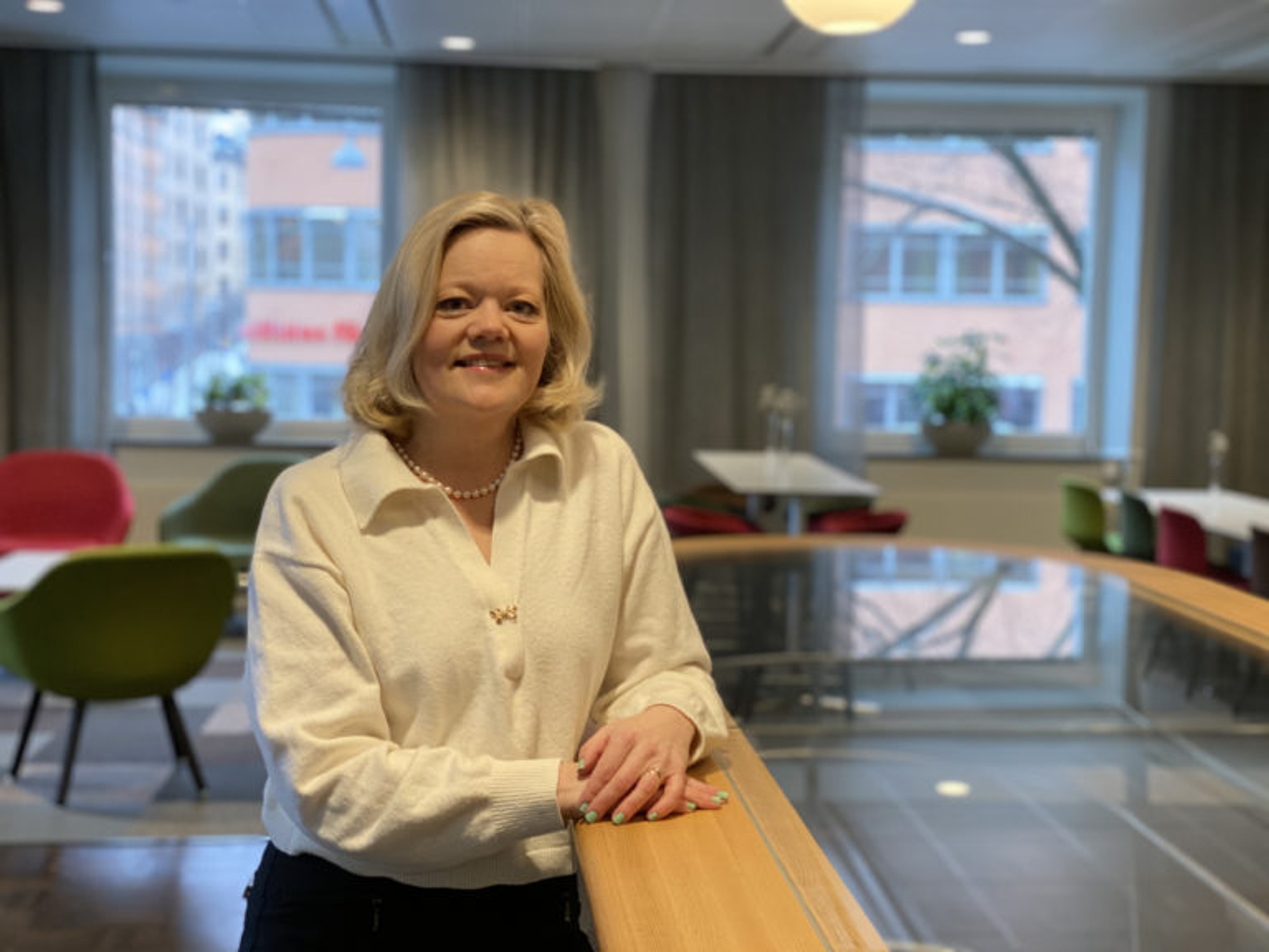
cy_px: 476
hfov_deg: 36.8
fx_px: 1906
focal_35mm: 52
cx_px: 634
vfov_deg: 28.0
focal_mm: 6
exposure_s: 1/100
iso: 250
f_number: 2
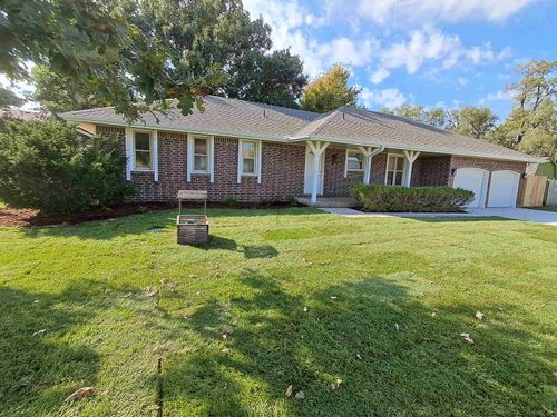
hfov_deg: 94.5
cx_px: 278
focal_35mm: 16
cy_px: 208
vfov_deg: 78.1
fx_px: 257
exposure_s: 1/615
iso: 40
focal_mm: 1.64
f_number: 2.2
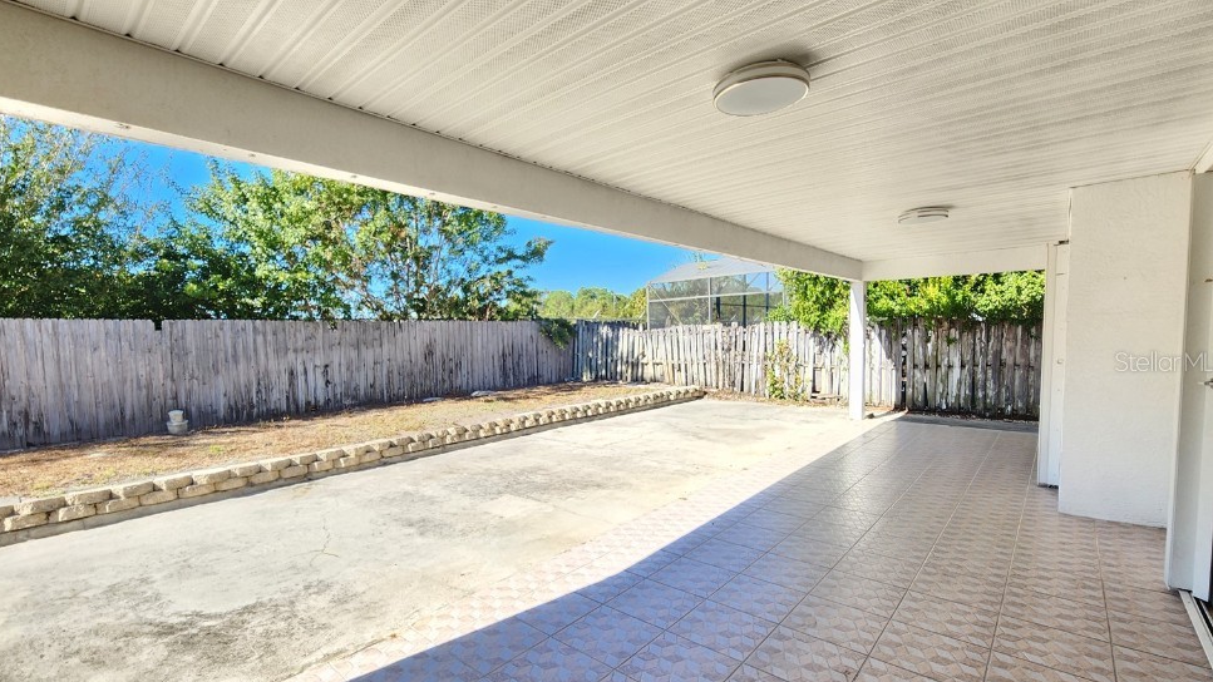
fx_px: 482
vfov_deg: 70.5
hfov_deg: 103.0
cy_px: 361
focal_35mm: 15
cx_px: 591
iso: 50
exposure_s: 1/200
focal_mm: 2.2
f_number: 2.2
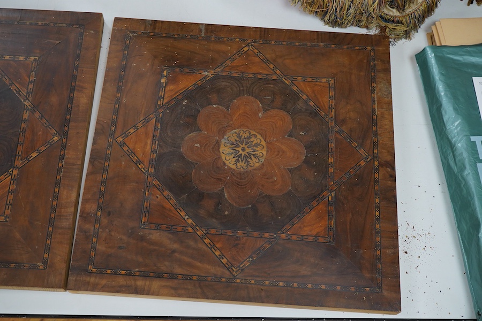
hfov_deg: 43.6
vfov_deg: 29.9
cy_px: 160
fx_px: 602
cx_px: 241
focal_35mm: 45
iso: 1250
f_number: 8
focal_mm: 30
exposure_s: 1/125
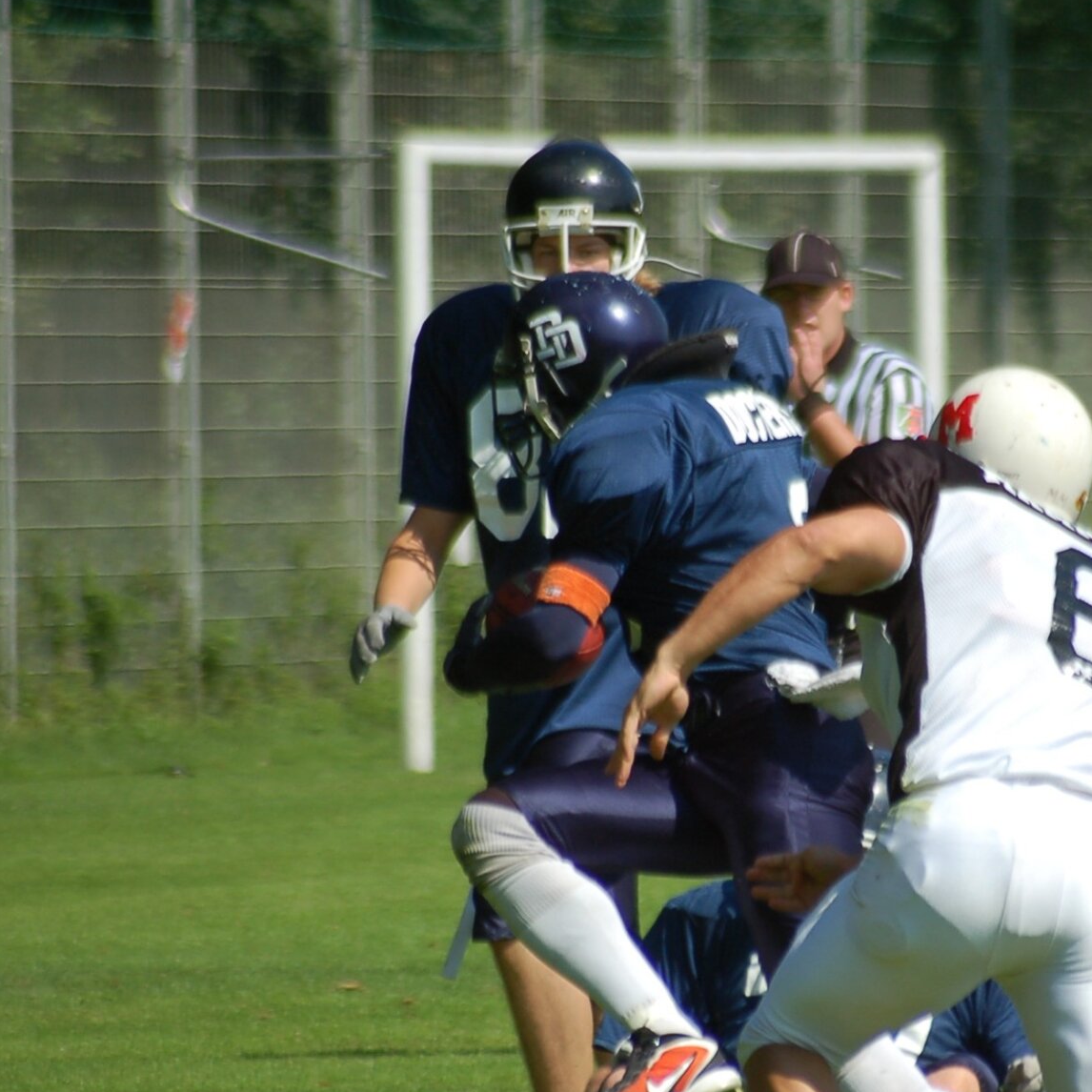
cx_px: 861
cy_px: 661
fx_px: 26161
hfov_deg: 2.4
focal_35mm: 733
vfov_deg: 2.4
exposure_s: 1/1000
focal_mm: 300
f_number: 5.6
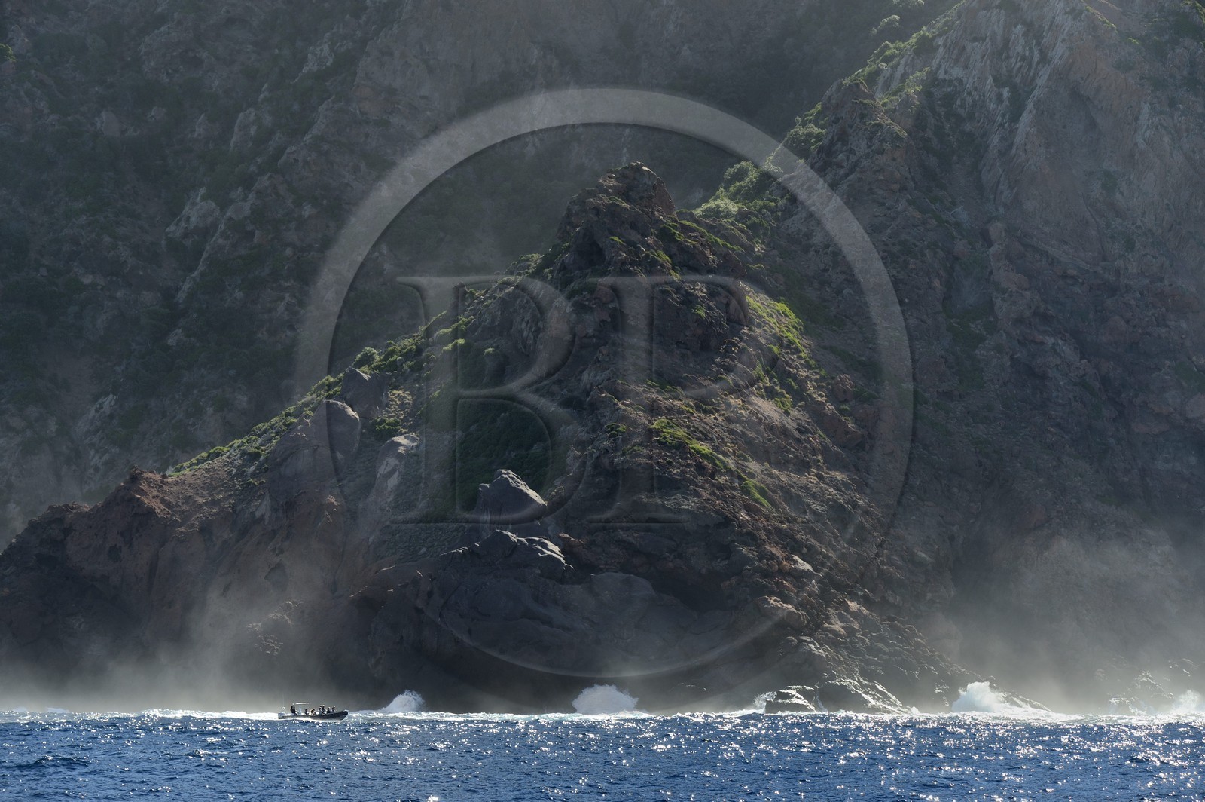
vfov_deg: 10.1
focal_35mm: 135
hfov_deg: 15.2
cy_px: 401
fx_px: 4515
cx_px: 602
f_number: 9
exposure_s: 1/640
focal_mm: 135
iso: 400
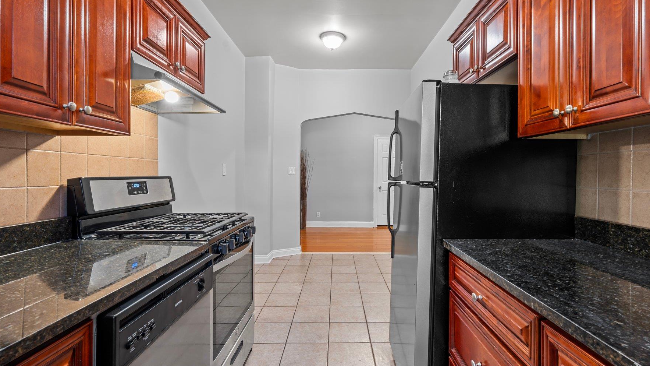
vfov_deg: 63.9
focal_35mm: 17
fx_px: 293
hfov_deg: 95.8
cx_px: 342
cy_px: 172
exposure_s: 1.6
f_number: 10
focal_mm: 14
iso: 200
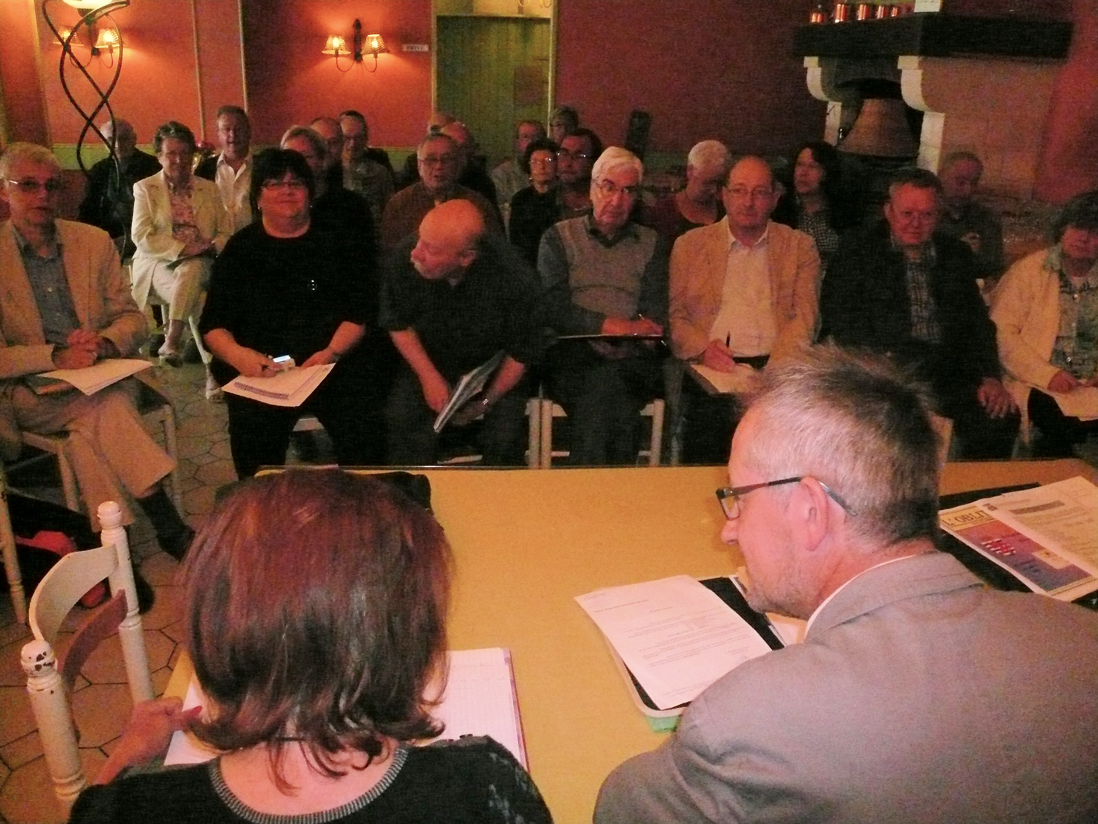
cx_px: 549
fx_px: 888
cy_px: 412
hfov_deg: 63.4
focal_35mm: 28
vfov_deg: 49.7
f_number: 2.8
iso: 800
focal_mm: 4.6
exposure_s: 1/80
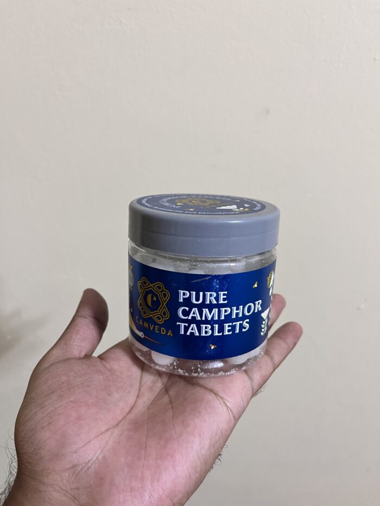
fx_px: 380
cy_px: 253
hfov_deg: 53.1
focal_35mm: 26
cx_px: 190
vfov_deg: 67.3
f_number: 1.6
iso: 160
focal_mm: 5.1
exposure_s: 1/50
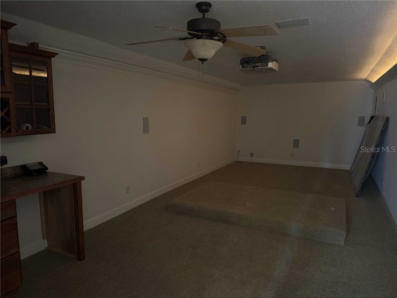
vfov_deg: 56.8
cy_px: 149
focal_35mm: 24
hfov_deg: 71.6
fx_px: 275
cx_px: 198
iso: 1600
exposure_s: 1/30
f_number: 1.78
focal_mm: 6.76
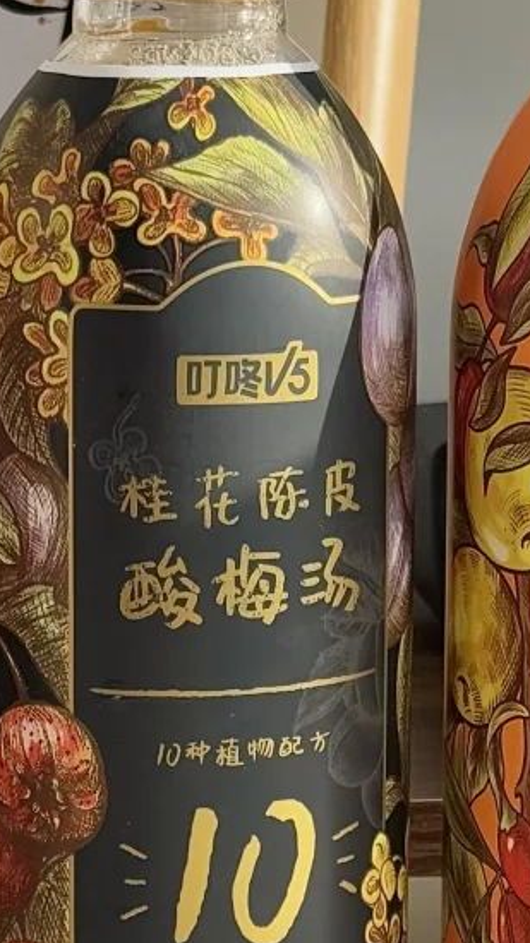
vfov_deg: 15.7
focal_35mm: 137
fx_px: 3426
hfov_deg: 8.8
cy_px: 595
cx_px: 146
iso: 100
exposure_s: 1/712
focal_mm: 6.76
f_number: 1.78
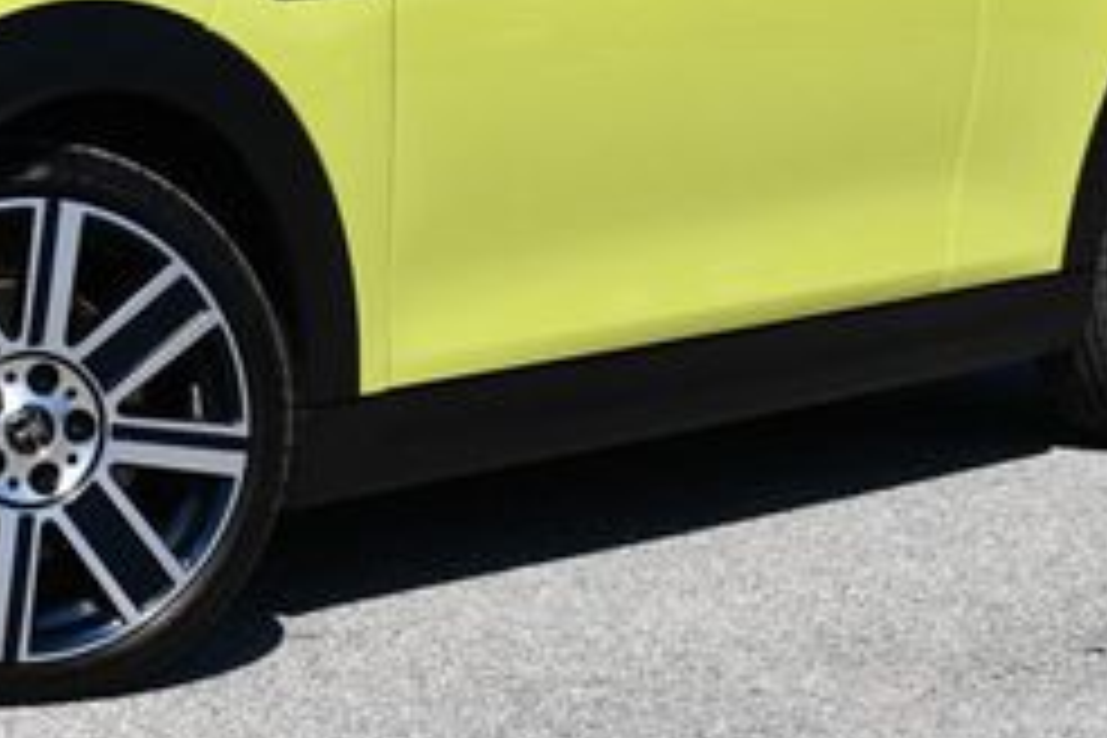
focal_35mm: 125
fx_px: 3843
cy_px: -140
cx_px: 144
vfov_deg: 10.8
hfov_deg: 16.2
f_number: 10
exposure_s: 1/400
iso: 100
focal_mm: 24
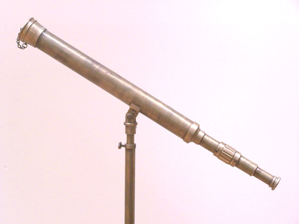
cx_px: 150
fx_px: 812
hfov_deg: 20.9
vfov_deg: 15.7
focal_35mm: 94
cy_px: 112
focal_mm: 15.6
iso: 140
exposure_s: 1/8
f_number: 3.2
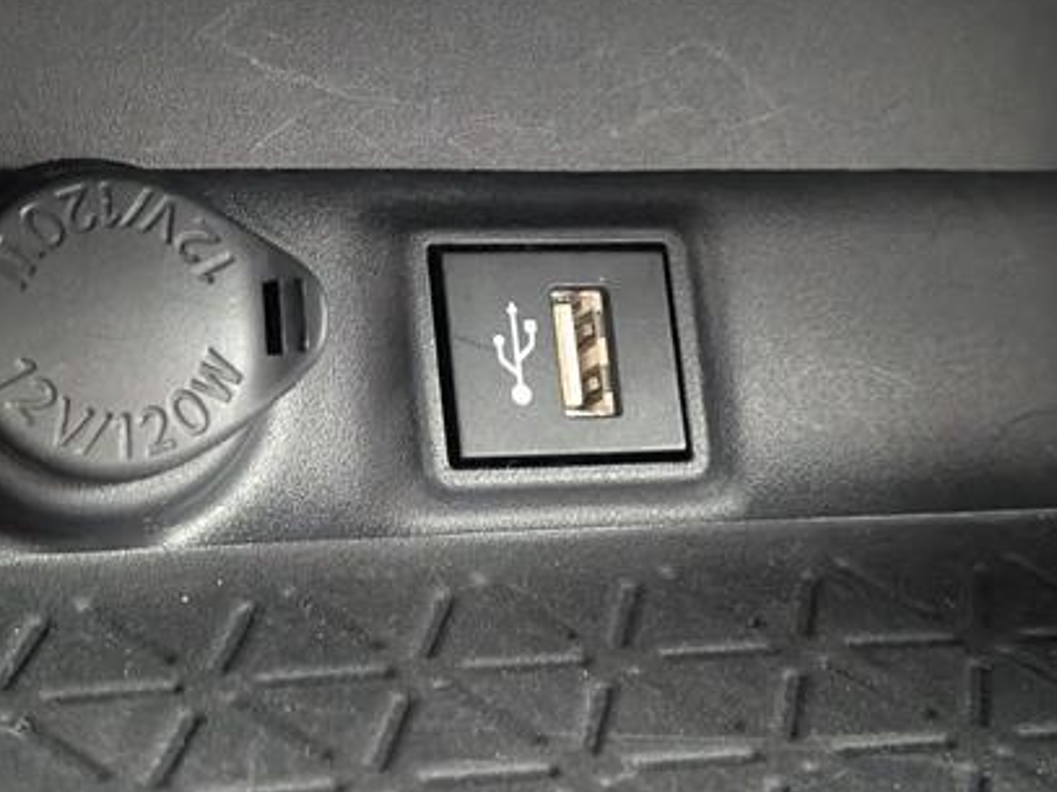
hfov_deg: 25.3
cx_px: 413
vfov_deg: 19.1
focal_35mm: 77
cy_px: 441
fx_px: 2351
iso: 1662
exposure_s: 1/80.6
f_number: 1.68
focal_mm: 6.9
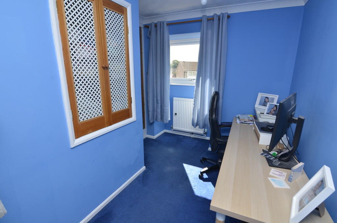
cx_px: 168
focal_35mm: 16
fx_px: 154
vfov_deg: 71.8
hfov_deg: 95.1
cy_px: 112
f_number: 7.1
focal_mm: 11
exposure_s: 1/200
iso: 320
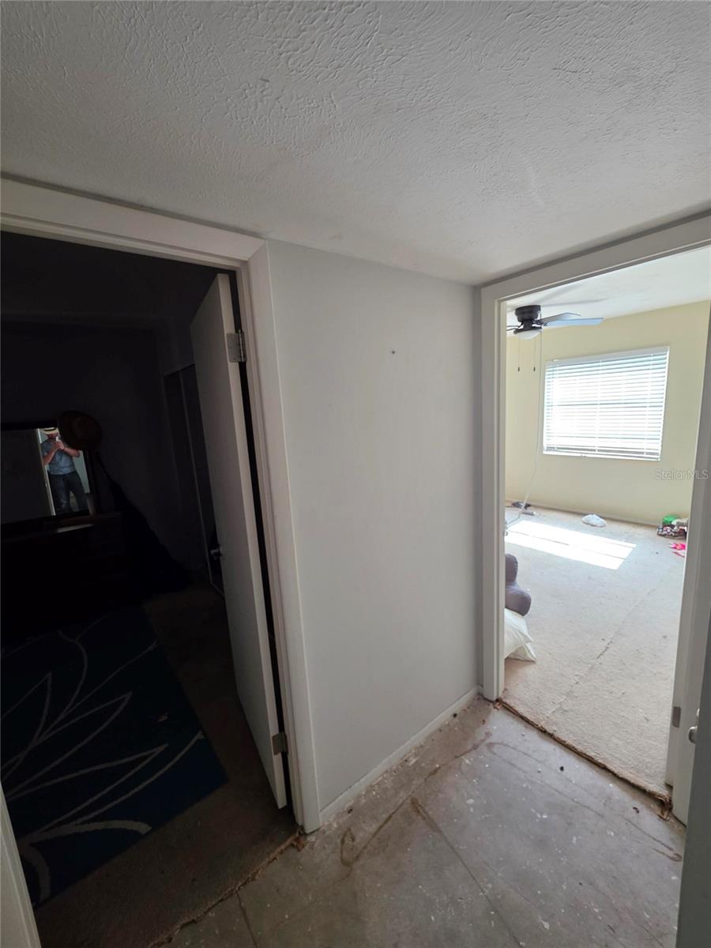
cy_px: 474
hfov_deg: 89.9
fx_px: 356
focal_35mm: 13
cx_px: 356
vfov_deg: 106.2
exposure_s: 1/120
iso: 125
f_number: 1.9
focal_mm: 2.2
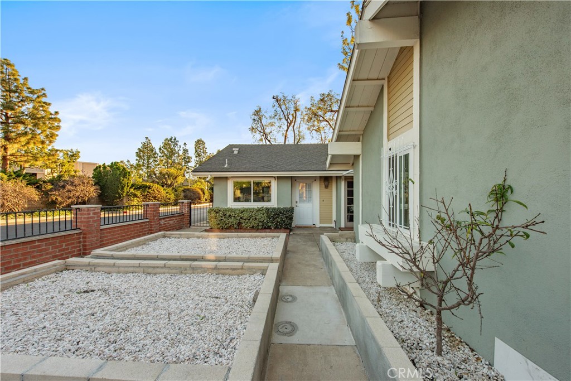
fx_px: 222
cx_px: 286
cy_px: 190
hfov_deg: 104.2
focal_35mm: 14
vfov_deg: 81.2
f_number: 8
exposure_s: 1/250
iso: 250
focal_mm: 14
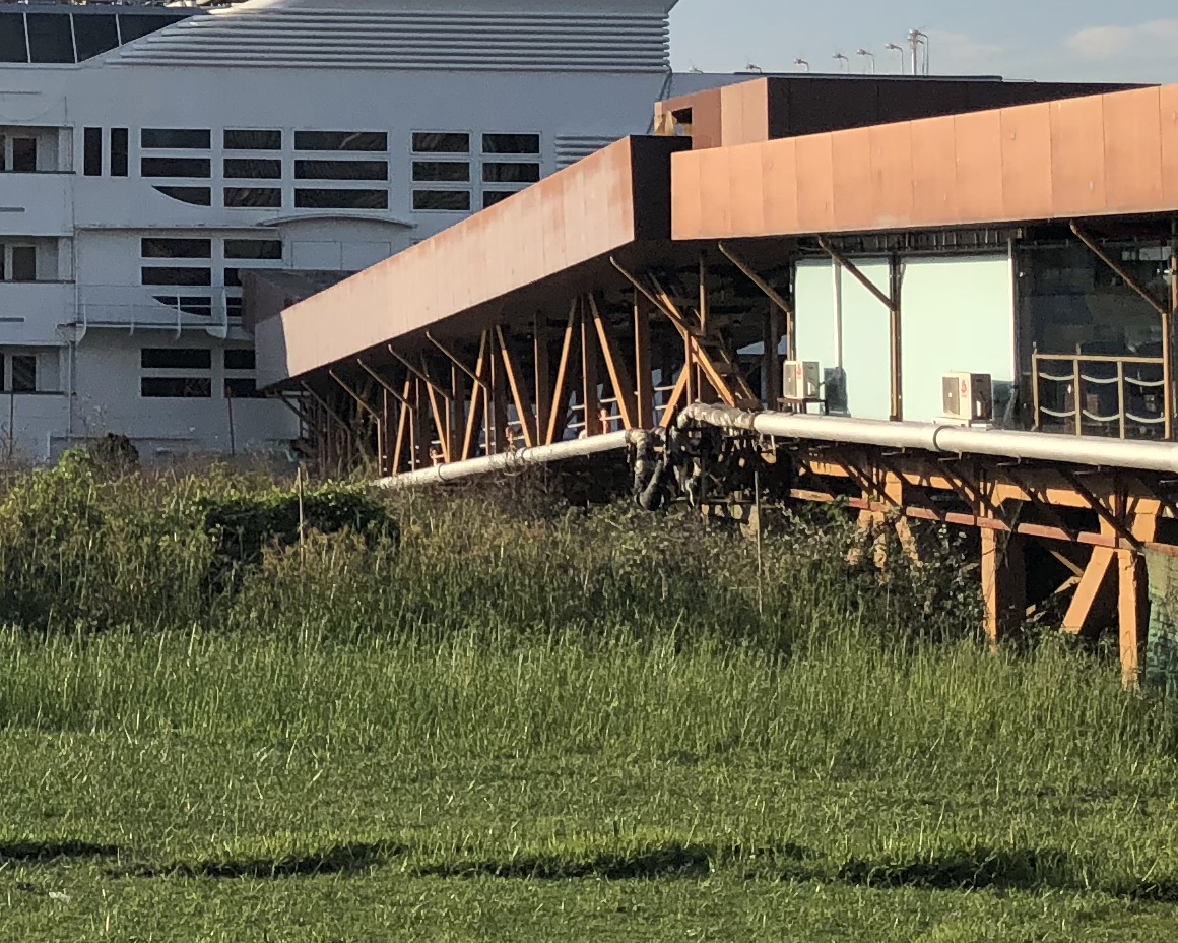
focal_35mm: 95
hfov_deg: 19.2
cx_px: -182
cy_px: 38
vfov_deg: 15.9
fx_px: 3312
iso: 20
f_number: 1.8
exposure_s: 1/2525
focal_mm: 3.99
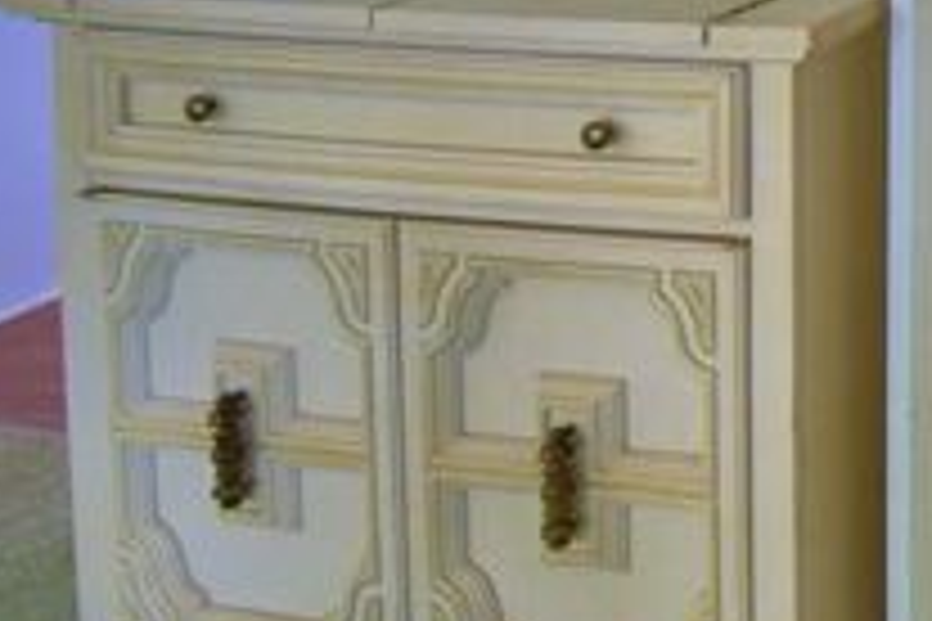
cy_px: -349
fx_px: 1320
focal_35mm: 51
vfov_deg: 21.5
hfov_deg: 24.5
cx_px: 1551
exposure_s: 1/40
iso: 400
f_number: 4.5
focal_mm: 10
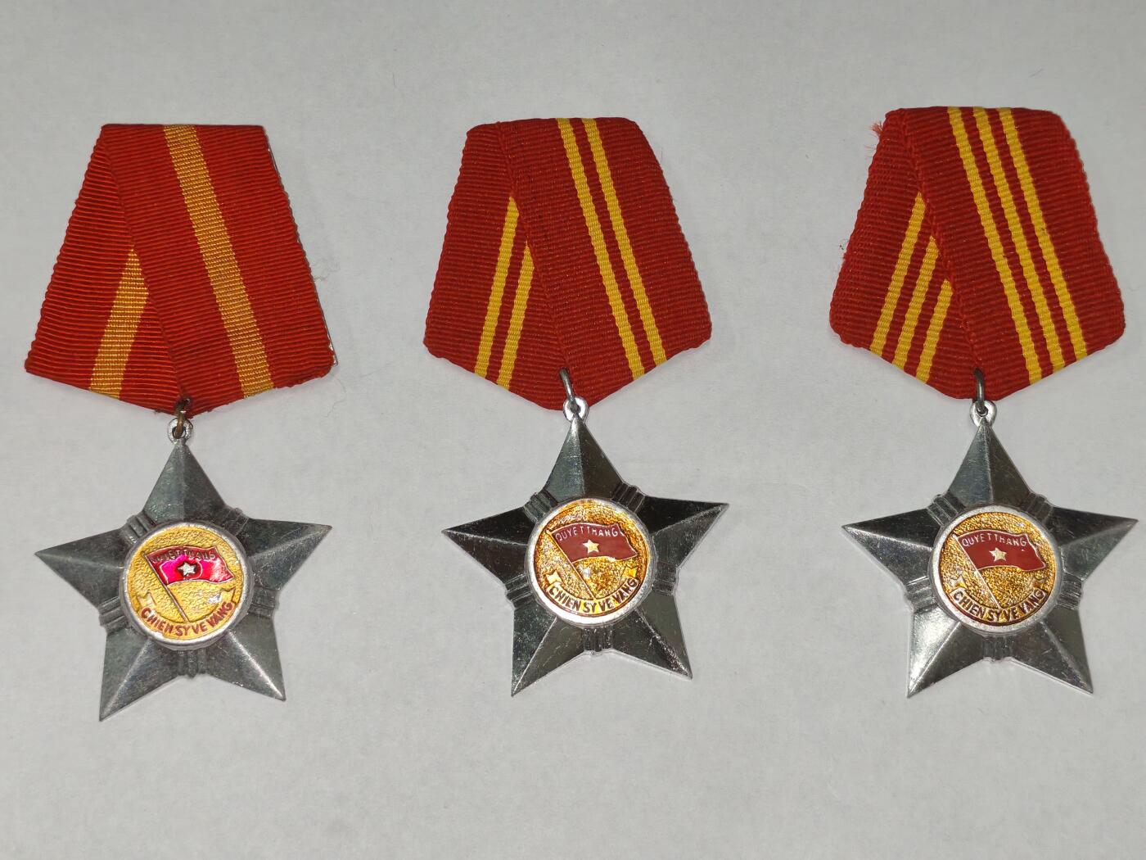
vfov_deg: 27.0
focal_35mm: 54
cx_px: 573
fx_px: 1788
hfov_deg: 35.5
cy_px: 430
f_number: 1.95
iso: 400
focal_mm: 5.52
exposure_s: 1/100
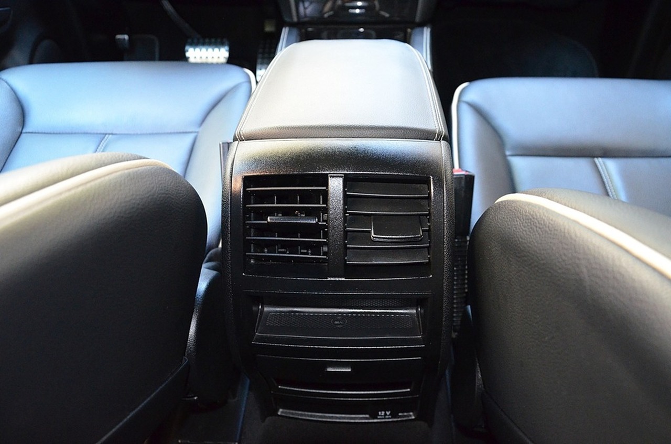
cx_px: 336
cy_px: 222
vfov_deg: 41.5
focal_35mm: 32
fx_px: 586
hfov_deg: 59.6
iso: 3200
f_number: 3.8
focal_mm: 21
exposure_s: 1/60
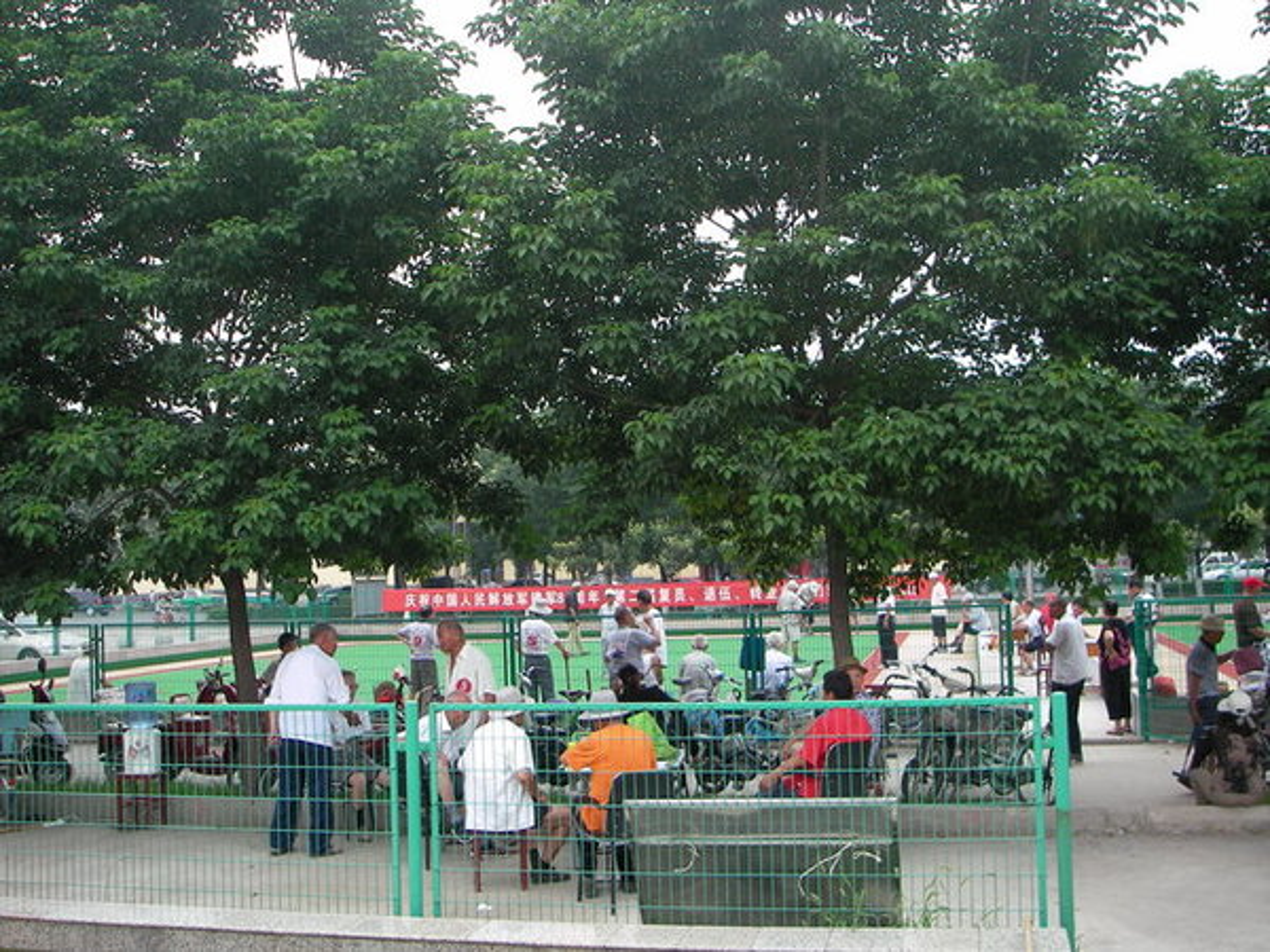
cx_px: 635
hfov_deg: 49.0
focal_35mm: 38
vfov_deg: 37.7
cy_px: 476
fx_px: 1394
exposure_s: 1/156
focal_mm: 6.3
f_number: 3.3
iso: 50
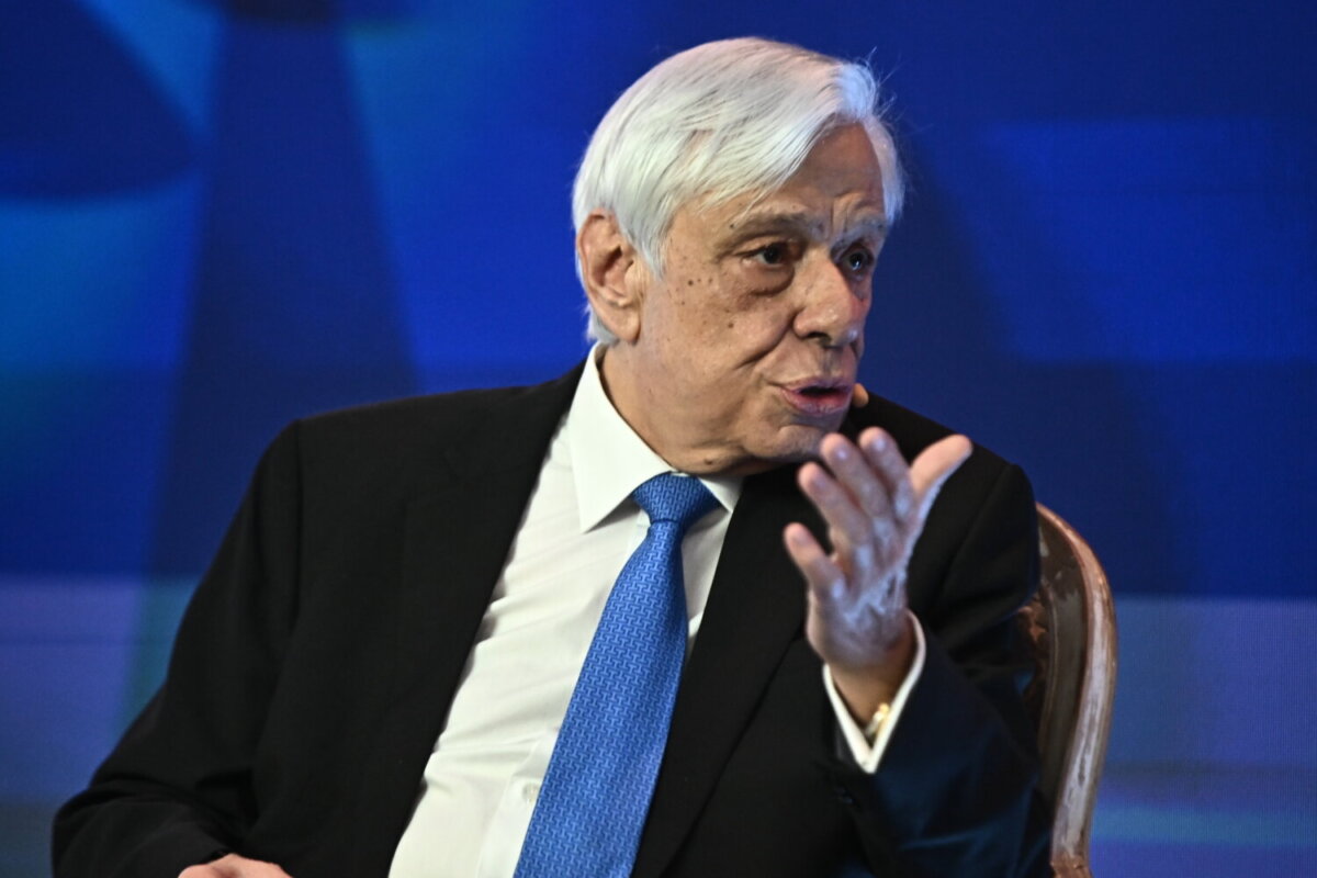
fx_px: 10974
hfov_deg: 6.9
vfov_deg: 4.6
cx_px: 658
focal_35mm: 300
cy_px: 439
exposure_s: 1/320
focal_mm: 200
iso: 3200
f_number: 2.8
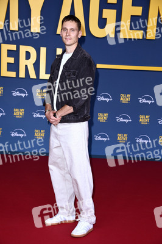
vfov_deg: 29.7
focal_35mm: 68
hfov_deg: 20.0
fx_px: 460
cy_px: 122
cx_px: 81
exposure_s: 1/200
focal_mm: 68
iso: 800
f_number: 5.6
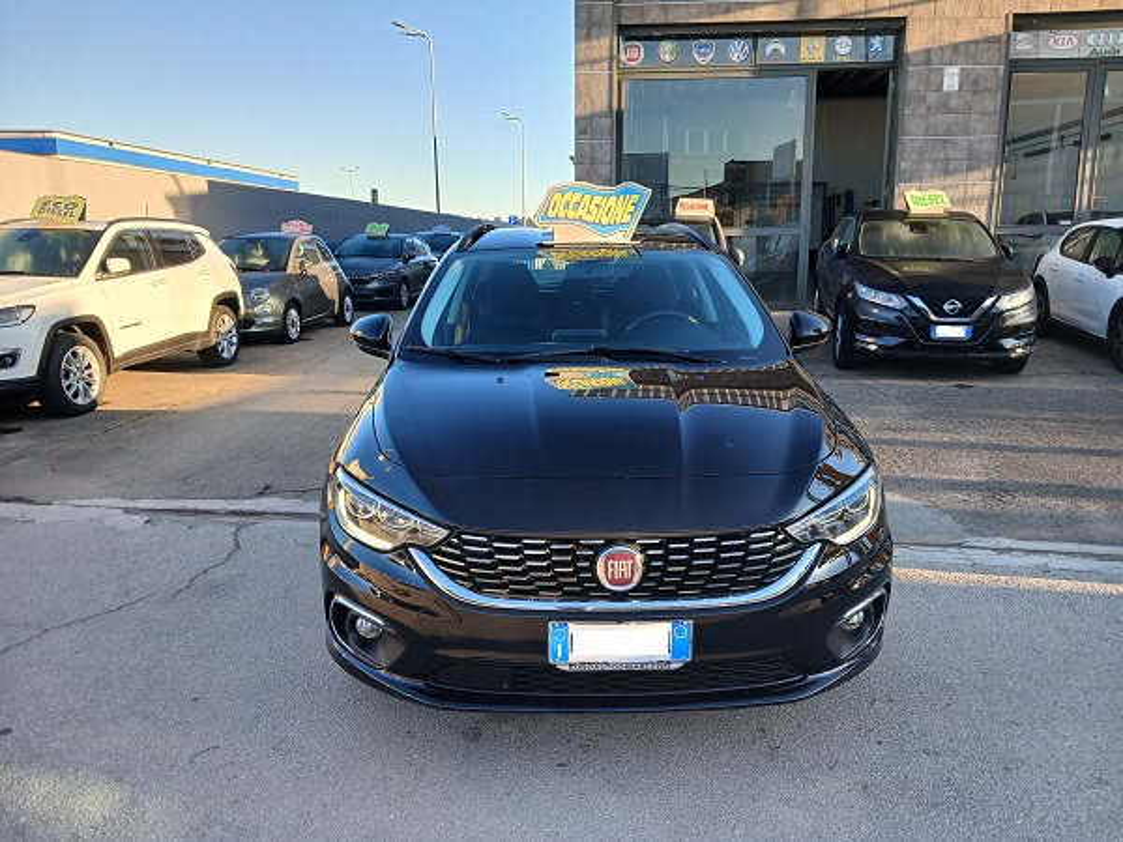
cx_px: 562
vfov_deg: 51.4
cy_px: 421
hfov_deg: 65.3
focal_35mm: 27
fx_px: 876
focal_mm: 3.98
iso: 25
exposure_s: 1/100
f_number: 1.8
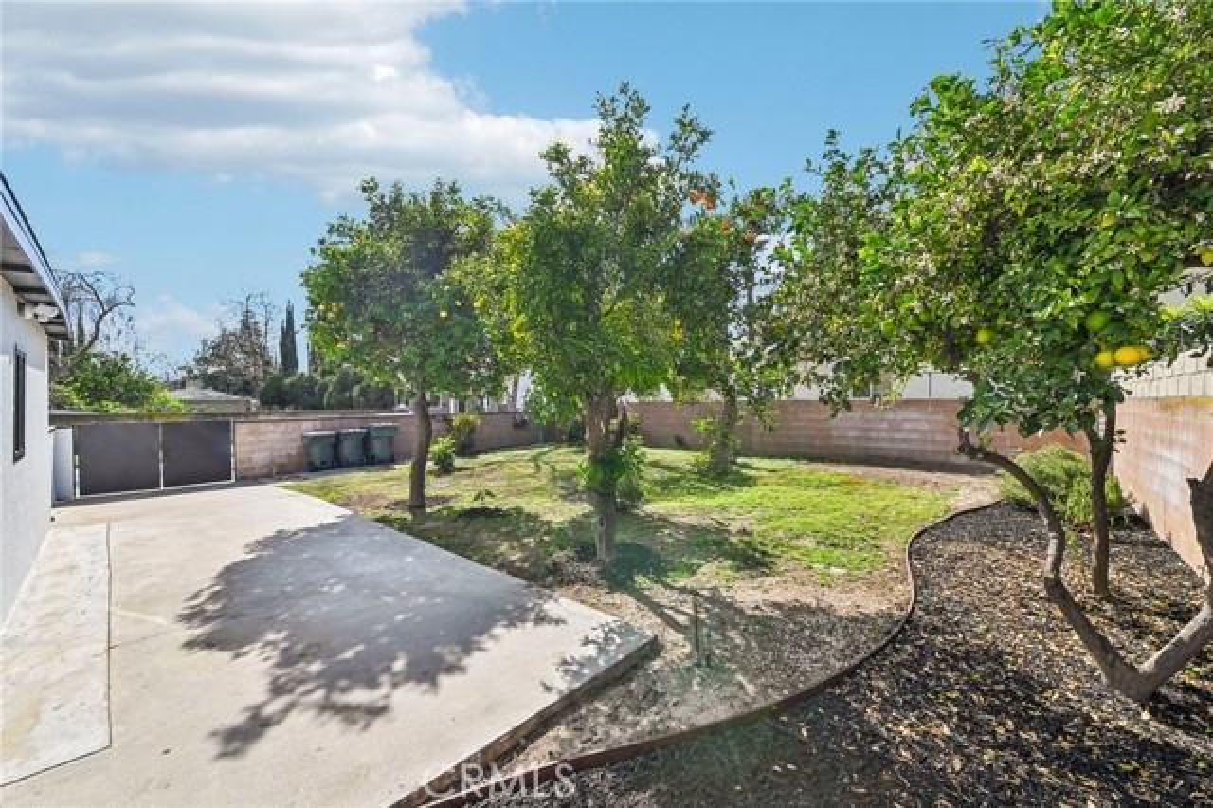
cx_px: 606
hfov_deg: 104.3
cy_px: 404
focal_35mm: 14
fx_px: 471
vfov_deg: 81.1
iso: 250
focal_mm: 14
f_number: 22
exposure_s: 1/60
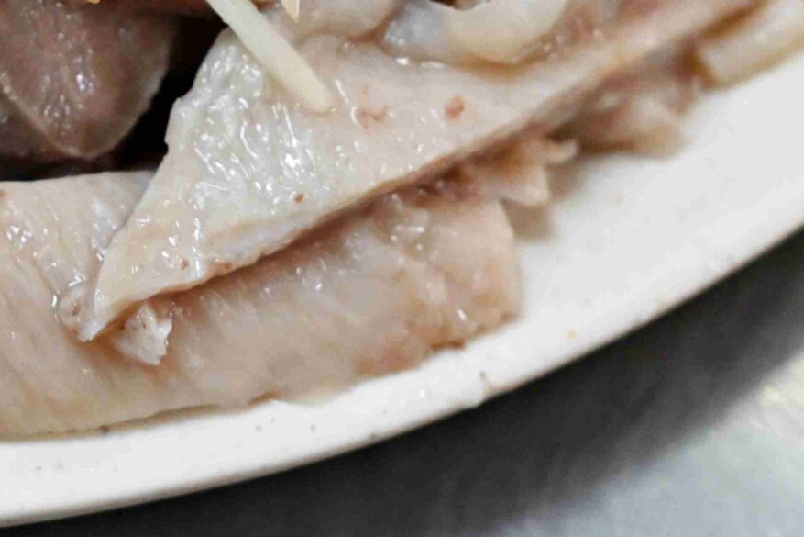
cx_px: -14
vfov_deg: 6.2
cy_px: -214
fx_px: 4891
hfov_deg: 9.3
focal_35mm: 219
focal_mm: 50
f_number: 3.5
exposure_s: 1/160
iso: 900
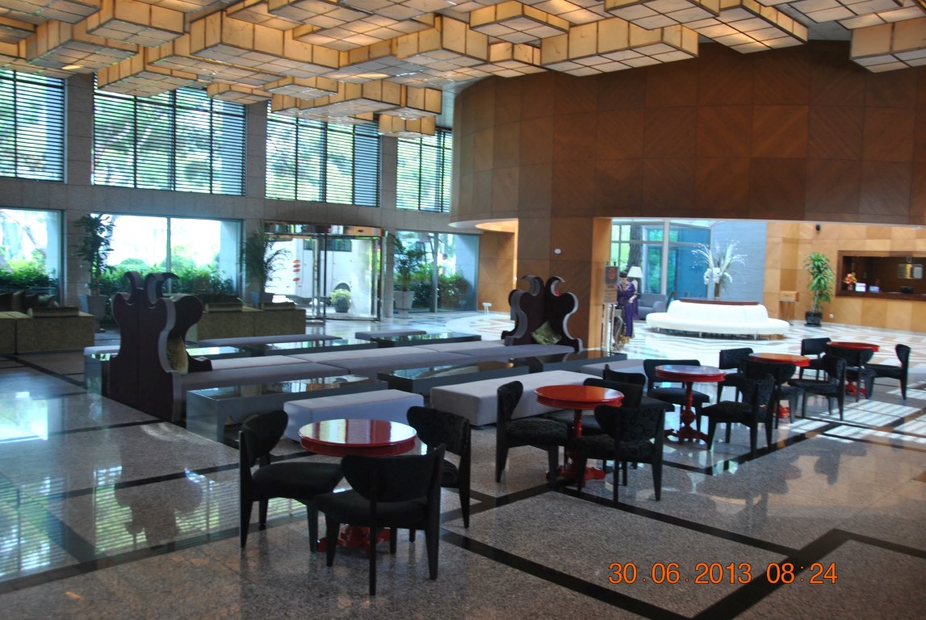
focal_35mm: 30
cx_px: 463
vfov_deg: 43.7
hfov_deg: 61.9
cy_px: 310
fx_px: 773
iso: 200
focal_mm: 20
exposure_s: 1/30
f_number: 3.5
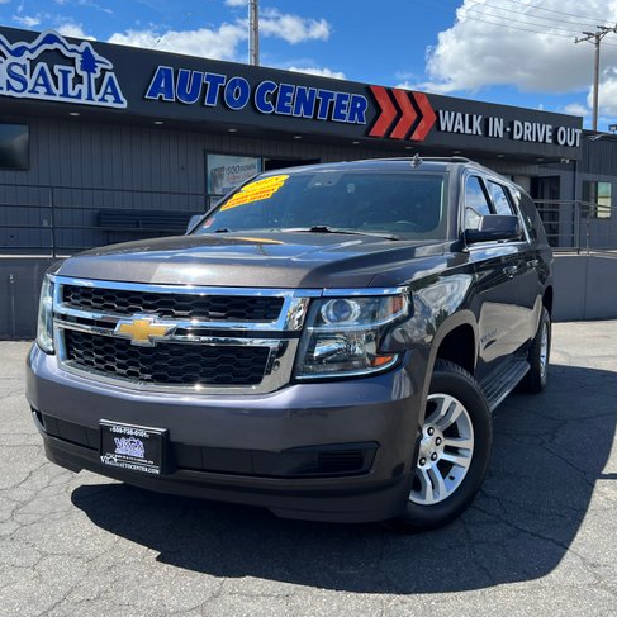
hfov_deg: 48.4
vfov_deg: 48.4
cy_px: 294
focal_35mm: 34
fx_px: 686
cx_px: 293
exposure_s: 1/1751
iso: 50
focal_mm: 5.7
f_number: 1.5
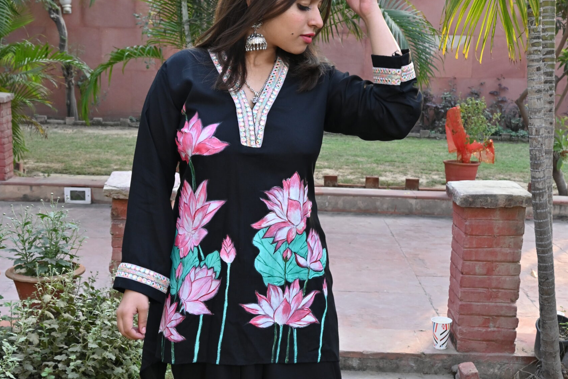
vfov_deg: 23.8
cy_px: 254
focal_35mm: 57
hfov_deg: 35.2
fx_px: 895
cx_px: 283
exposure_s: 1/125
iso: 400
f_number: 7.1
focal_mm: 25
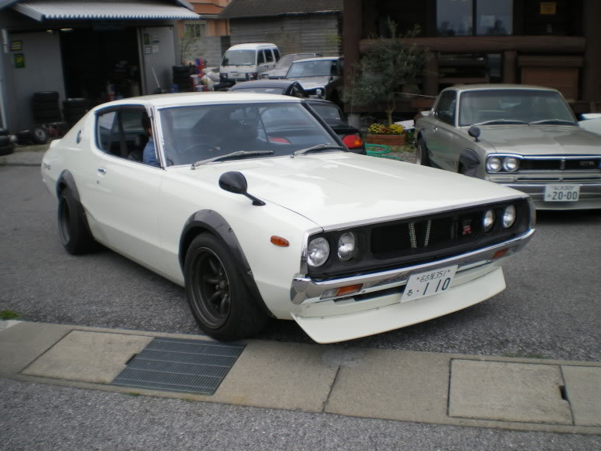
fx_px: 643
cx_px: 305
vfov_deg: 38.7
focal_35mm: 37
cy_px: 226
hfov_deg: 50.1
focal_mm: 6.3
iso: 50
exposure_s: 1/320
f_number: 4.6
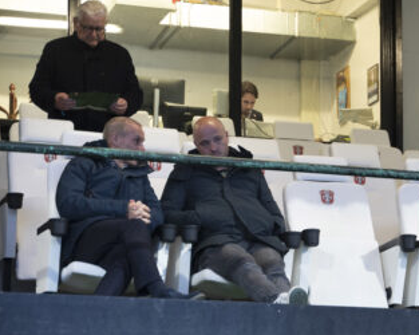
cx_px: 369
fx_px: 1537
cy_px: 334
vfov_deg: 12.3
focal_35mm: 124
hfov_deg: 15.4
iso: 800
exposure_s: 1/50
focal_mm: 53
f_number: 2.8
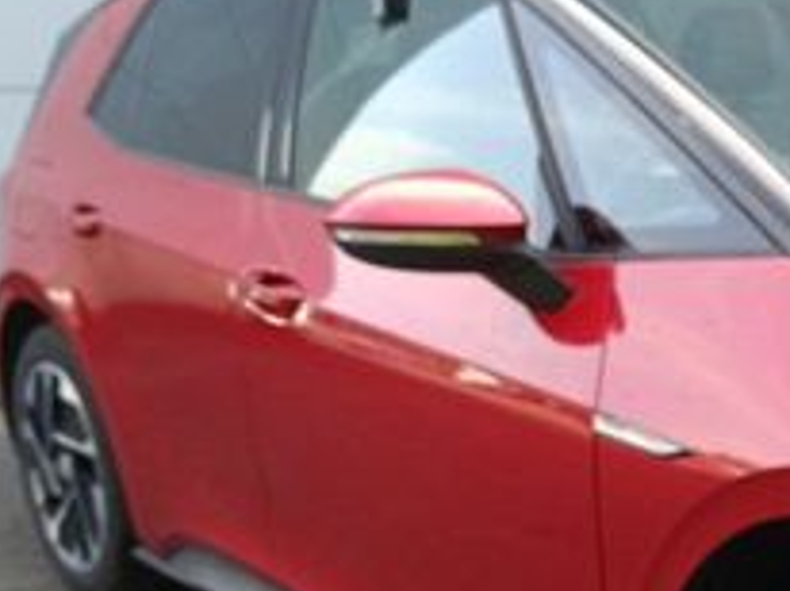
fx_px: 1596
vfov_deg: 20.6
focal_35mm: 70
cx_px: 874
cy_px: 503
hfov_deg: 25.7
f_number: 1.88
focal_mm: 5.59
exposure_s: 1/133
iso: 53
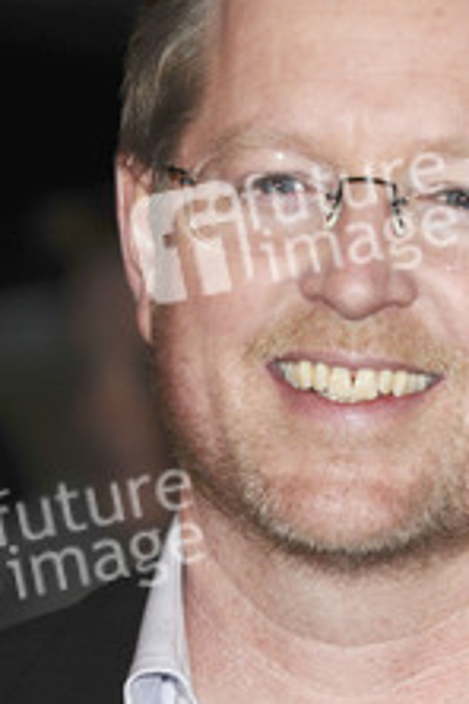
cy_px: 387
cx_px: 388
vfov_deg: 5.9
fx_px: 6878
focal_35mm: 352
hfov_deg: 3.9
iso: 320
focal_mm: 130
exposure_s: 1/200
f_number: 4.5
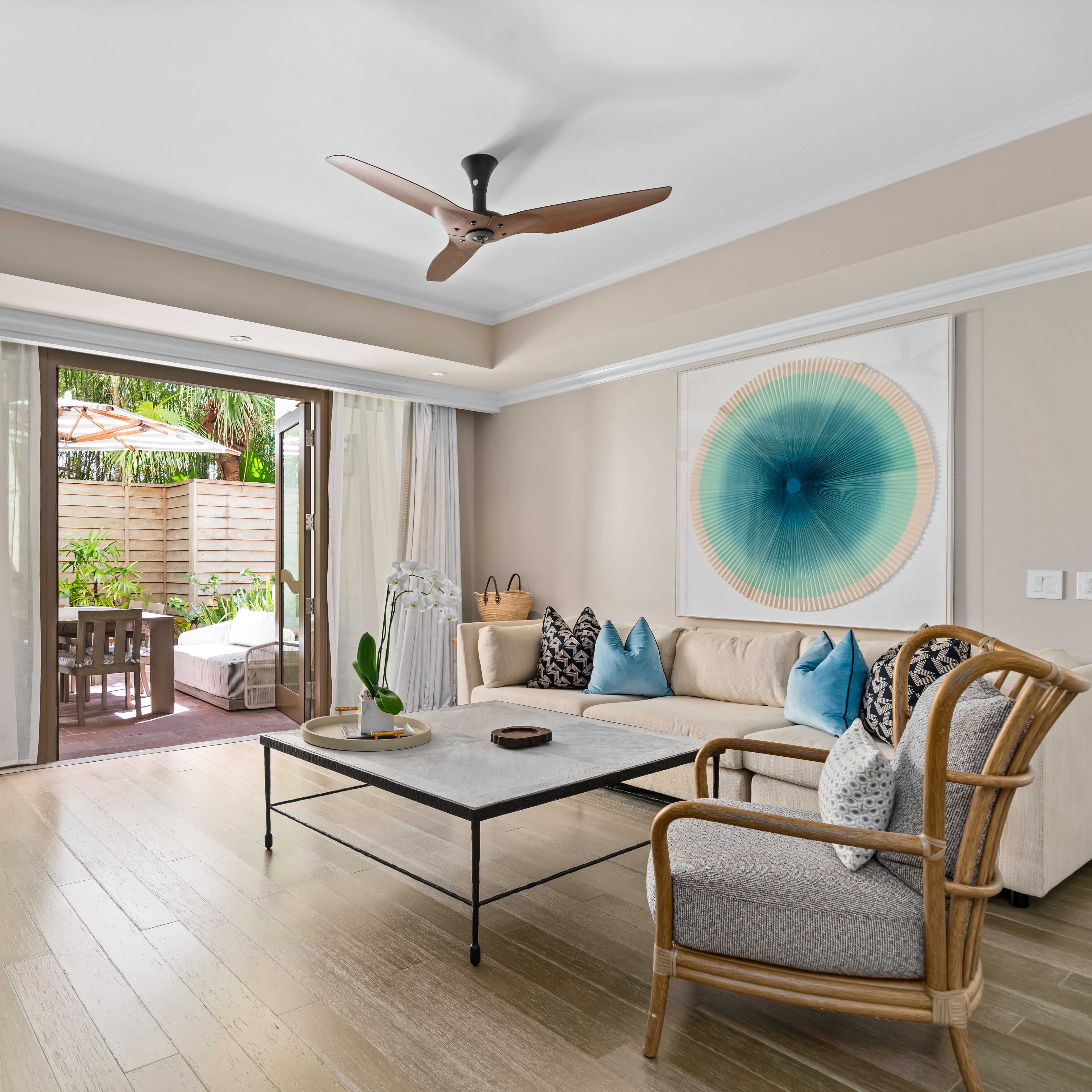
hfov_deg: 68.9
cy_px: 553
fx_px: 785
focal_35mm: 22
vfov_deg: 69.6
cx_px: 437
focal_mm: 17
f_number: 7.1
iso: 320
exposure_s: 1/4
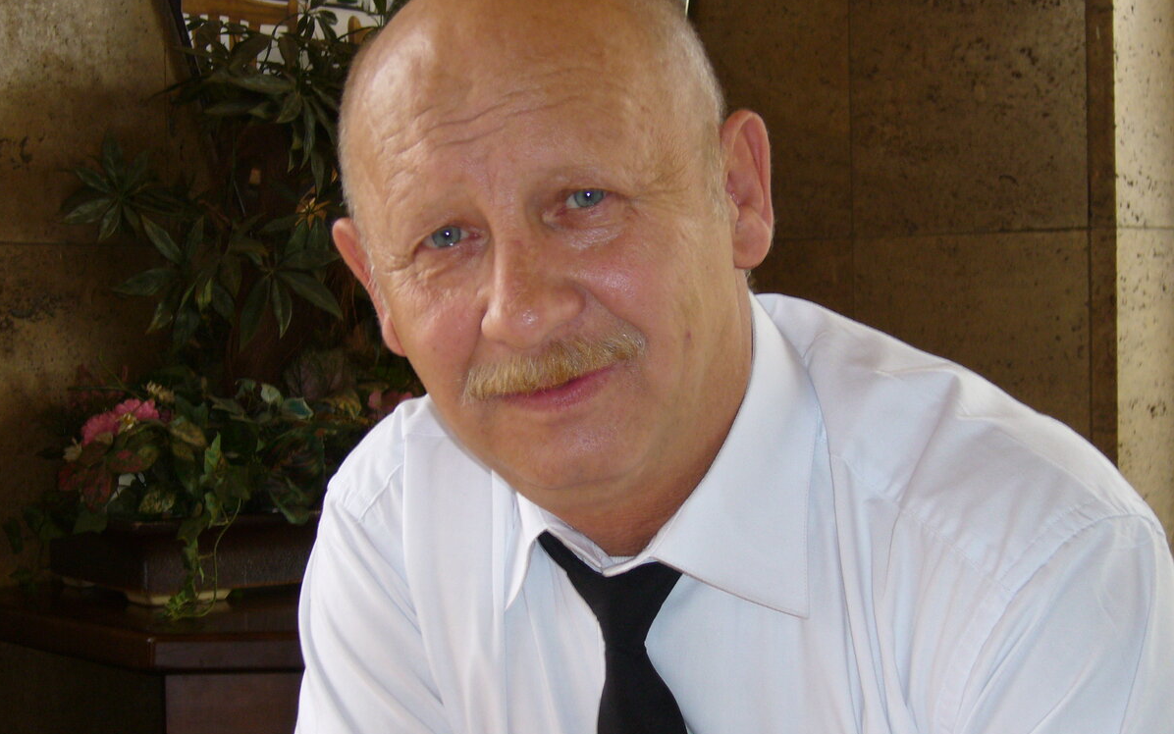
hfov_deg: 30.6
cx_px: 586
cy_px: 397
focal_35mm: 67
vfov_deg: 19.4
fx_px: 2144
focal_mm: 10.4
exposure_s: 1/30
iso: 100
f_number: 3.8
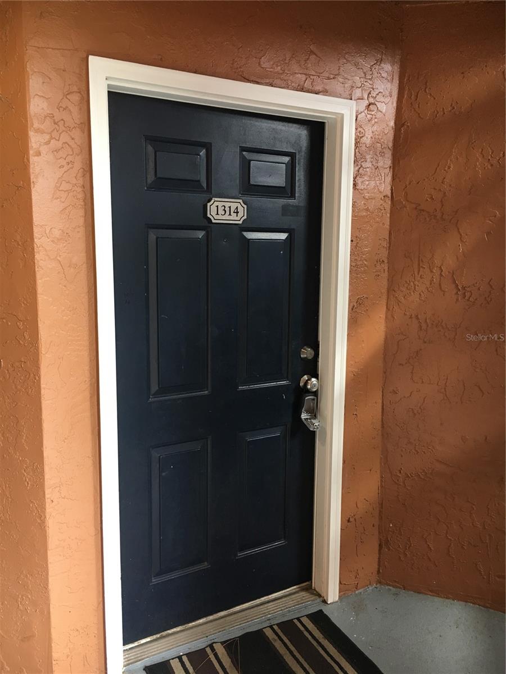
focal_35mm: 29
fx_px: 565
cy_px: 337
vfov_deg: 61.7
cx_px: 253
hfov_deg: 48.2
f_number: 2.2
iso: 40
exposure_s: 1/30
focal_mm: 4.15
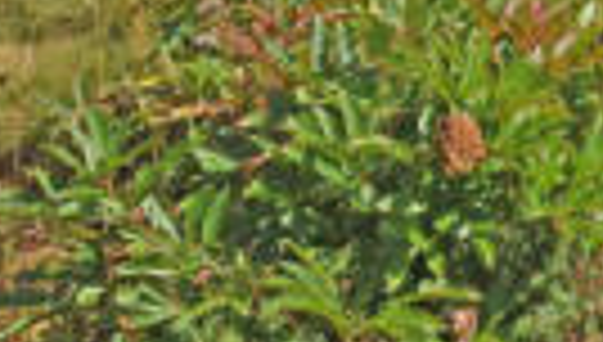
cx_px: 1078
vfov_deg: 10.8
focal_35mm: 92
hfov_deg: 18.3
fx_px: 1474
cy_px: -538
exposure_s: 1/250
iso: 100
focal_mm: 12
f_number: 8
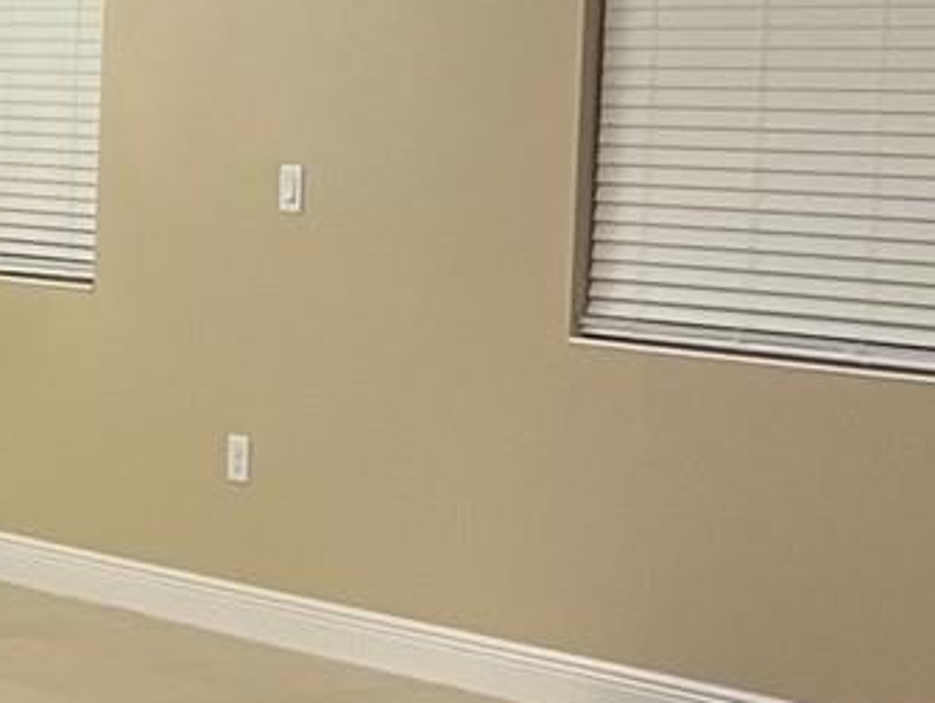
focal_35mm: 124
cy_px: 187
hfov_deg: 13.6
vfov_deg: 11.9
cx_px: -927
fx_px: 3353
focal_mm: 5.1
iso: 100
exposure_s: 1/60
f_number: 1.6
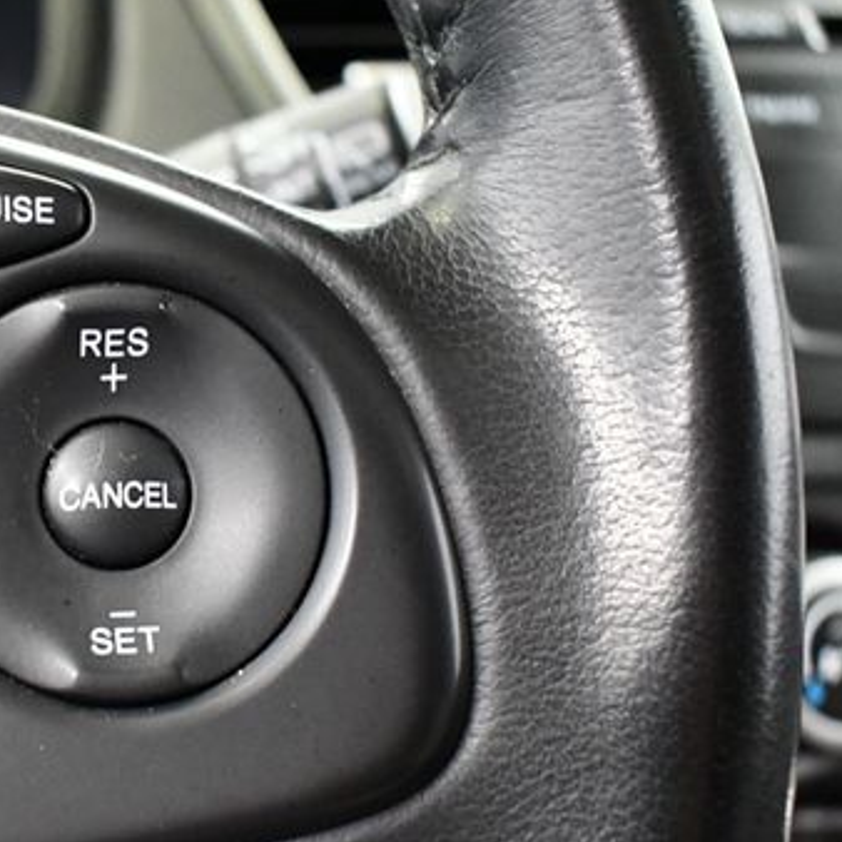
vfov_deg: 29.5
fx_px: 1596
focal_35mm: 58
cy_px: 463
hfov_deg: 28.3
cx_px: 60
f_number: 3.5
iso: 3600
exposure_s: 1/60
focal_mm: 18
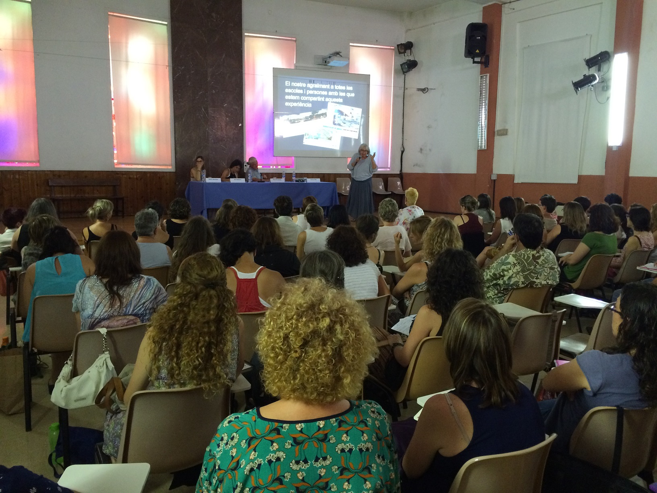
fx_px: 550
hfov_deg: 61.7
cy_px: 246
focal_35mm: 29
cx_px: 328
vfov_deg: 48.2
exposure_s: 1/33
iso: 320
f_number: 2.2
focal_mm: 4.15
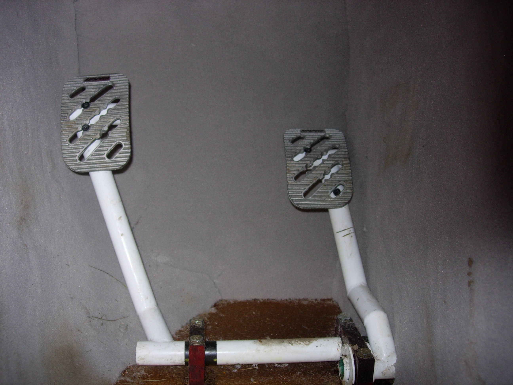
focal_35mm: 38
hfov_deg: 49.0
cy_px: 192
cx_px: 256
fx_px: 563
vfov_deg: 37.7
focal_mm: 7.8
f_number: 2.8
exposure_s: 1/64
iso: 79
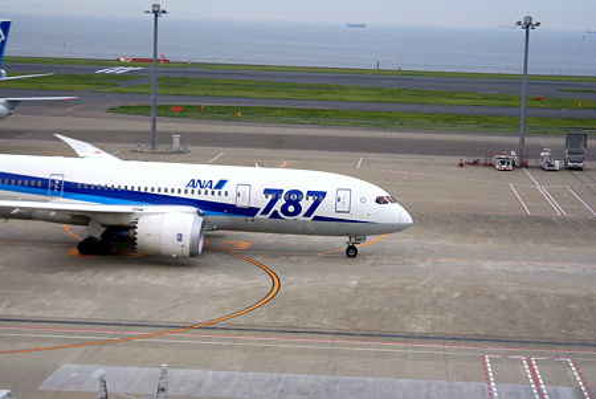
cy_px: 200
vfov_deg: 13.1
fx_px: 1740
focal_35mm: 105
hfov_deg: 19.4
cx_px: 298
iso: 320
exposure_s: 1/125
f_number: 5.6
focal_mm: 70
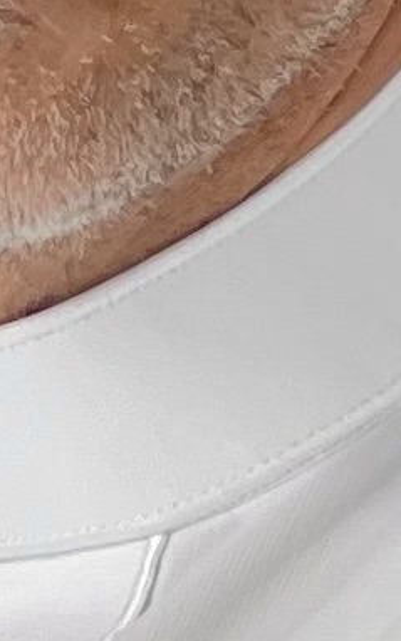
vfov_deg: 7.1
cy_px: 41
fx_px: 5137
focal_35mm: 294
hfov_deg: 4.5
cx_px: -49
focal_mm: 6
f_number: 2
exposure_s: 1/122
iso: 64
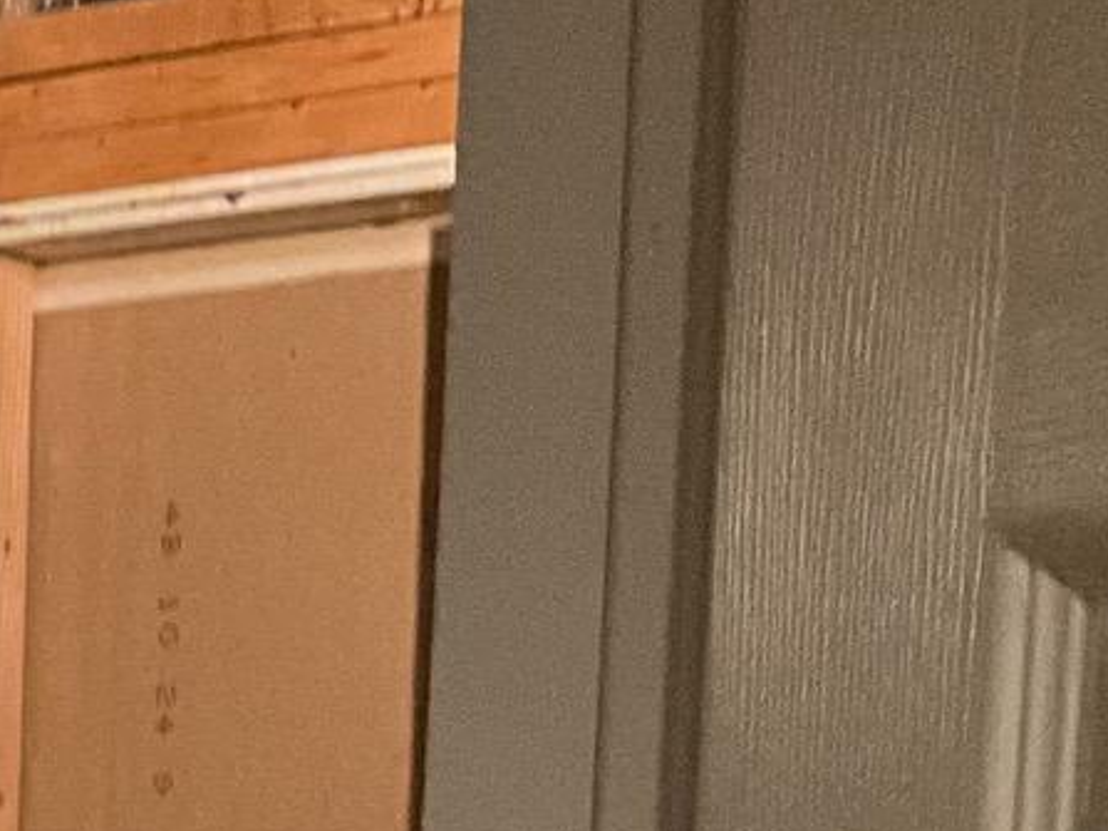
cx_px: -1113
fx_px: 4256
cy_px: 1739
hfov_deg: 12.9
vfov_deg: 10.2
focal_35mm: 133
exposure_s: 1/60
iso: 250
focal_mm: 3
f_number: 1.8
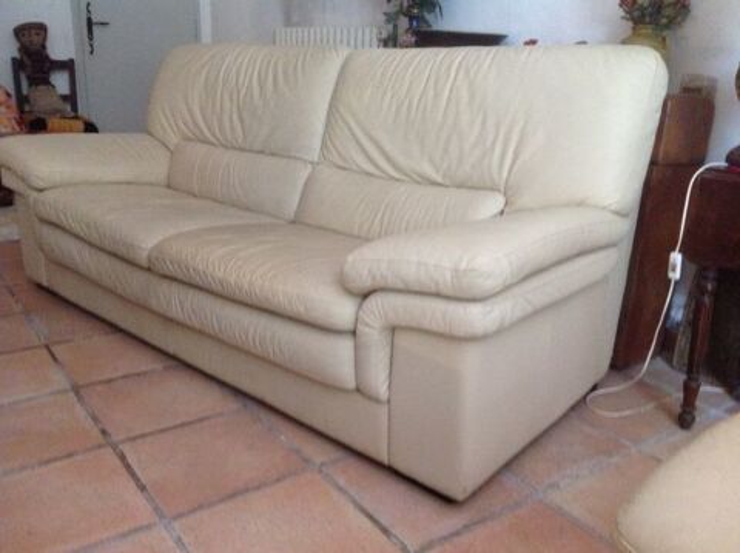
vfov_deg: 40.6
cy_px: 276
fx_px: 747
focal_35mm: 35
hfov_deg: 52.7
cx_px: 370
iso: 400
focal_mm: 4.28
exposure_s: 1/15
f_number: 2.4
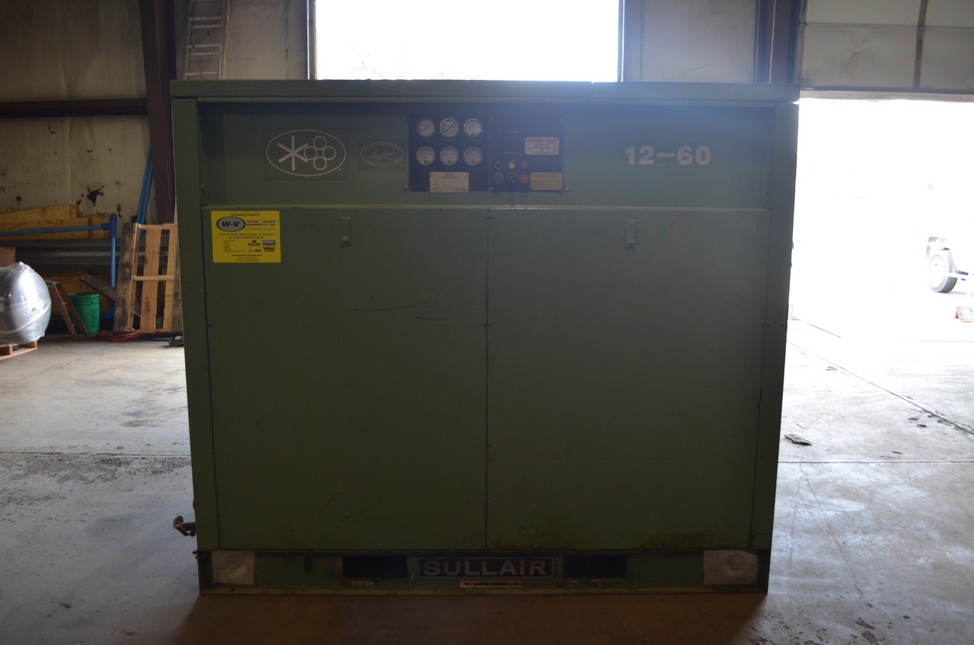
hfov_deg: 62.0
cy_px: 322
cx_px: 487
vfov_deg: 43.4
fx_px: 810
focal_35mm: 30
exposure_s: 1/60
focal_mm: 20
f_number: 4
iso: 450
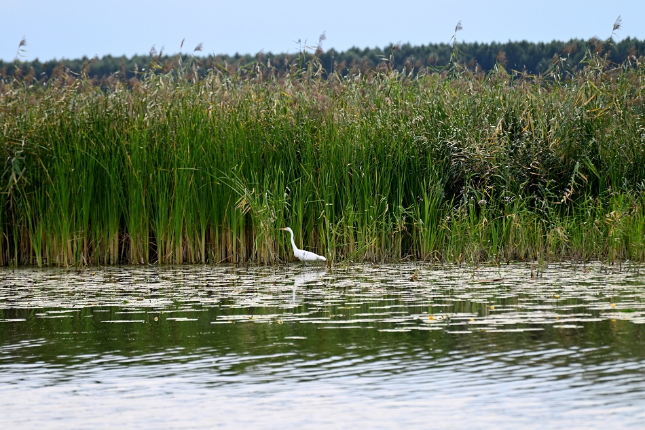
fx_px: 5376
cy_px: 215
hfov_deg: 6.9
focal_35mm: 300
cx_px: 322
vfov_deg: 4.6
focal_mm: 300
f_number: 5.6
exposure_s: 1/500
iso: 400
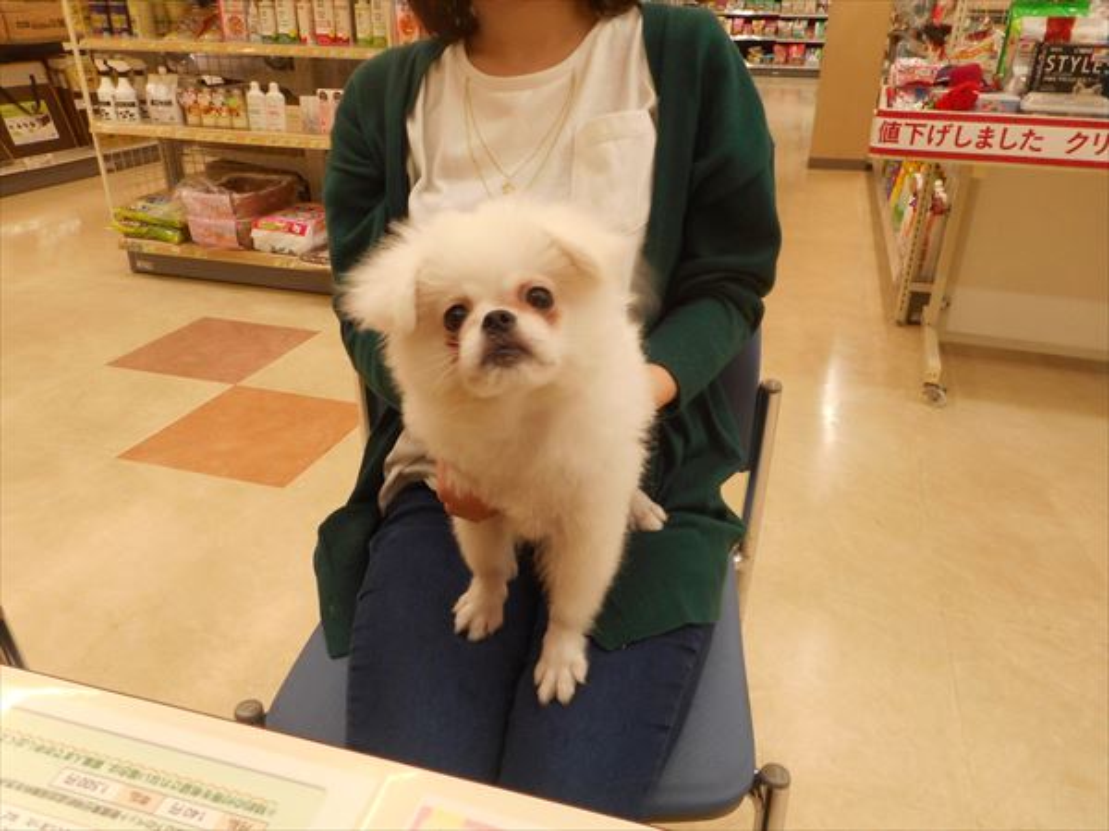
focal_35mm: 25
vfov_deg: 54.9
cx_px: 554
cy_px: 416
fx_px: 801
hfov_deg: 69.4
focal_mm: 4.5
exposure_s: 1/30
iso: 200
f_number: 3.7
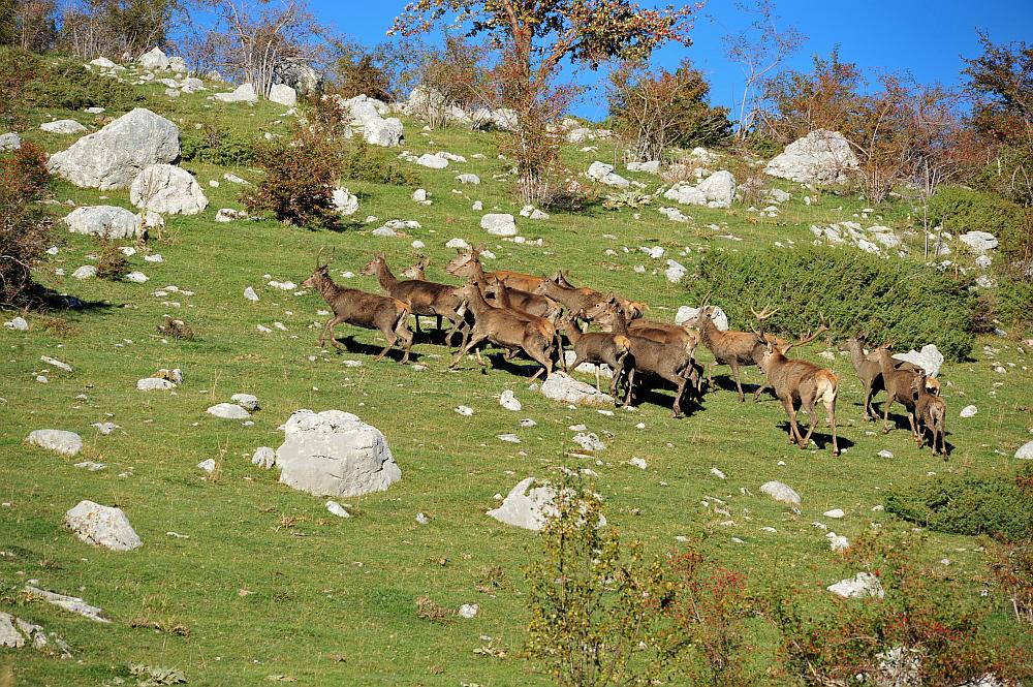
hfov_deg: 6.9
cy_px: 344
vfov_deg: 4.6
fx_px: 8601
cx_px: 516
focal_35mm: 300
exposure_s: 1/320
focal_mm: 300
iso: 200
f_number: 9
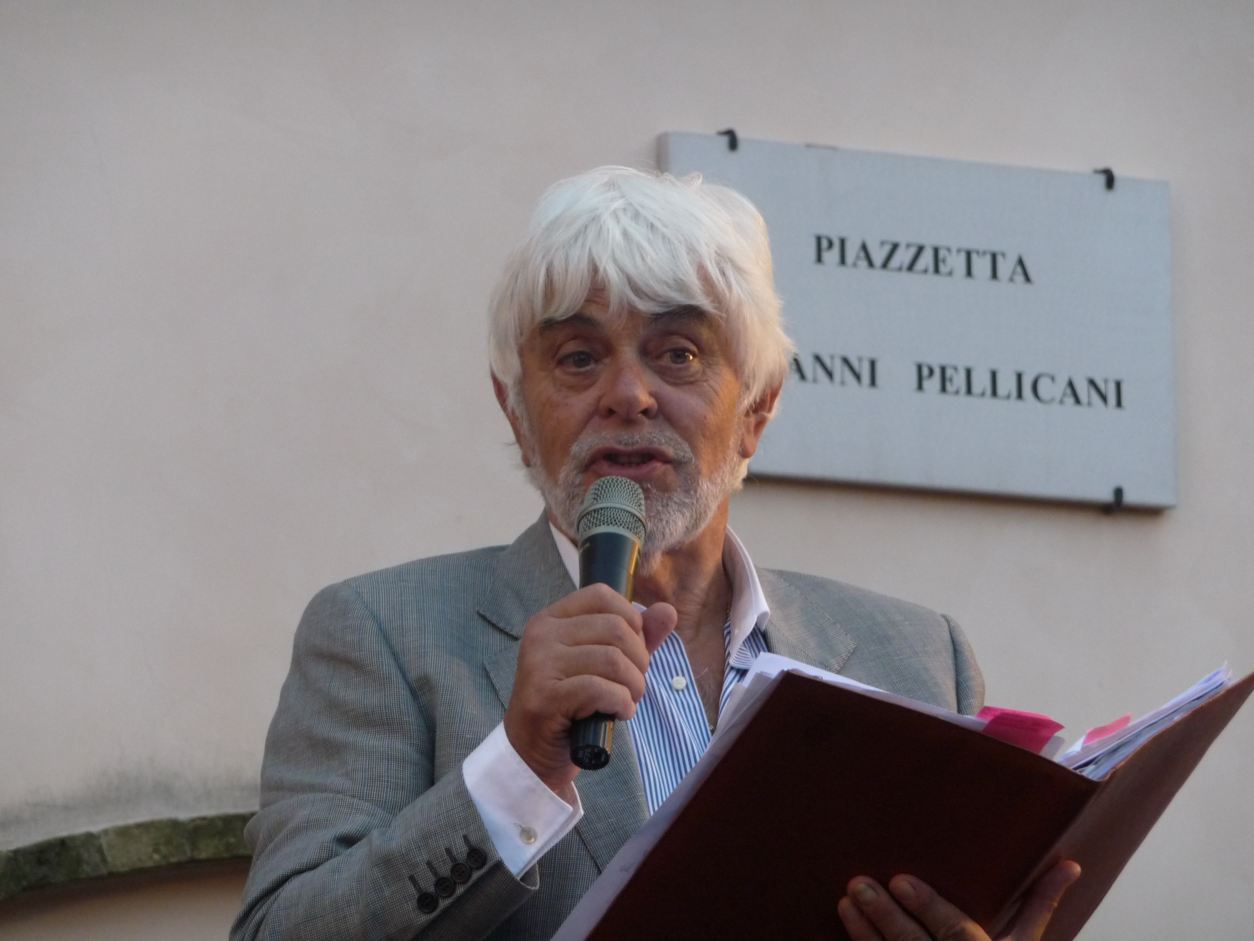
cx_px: 627
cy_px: 470
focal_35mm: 256
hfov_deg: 7.7
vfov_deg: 5.8
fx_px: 9274
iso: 250
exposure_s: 1/100
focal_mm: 44
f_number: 4.9
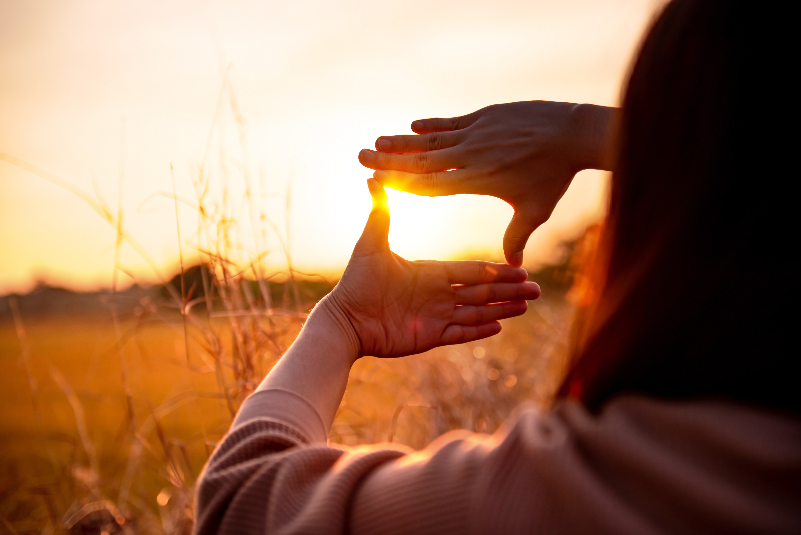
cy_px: 268
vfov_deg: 24.2
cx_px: 400
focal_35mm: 56
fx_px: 1246
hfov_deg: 35.6
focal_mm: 56
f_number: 2.8
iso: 100
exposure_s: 1/1600
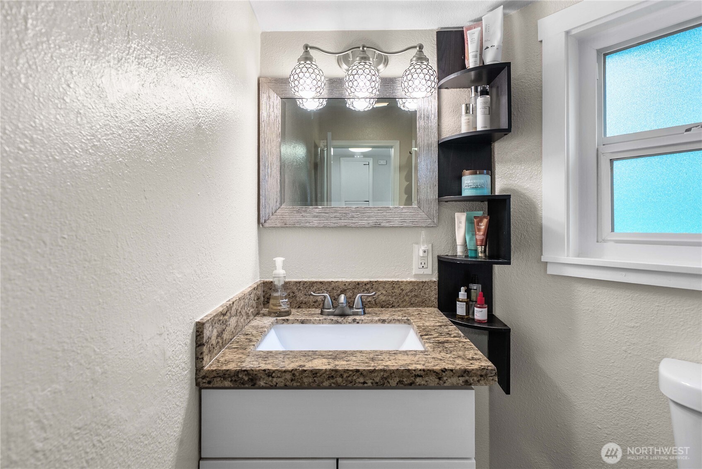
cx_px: 351
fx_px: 351
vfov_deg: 67.4
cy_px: 234
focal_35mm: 18
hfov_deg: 90.0
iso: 1000
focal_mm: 18
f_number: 7.1
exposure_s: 1/8
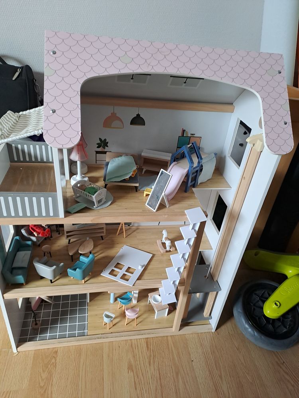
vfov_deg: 69.4
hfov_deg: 54.9
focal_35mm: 25
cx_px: 150
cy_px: 199
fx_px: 288
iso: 250
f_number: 1.8
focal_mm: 4.65
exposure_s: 1/50
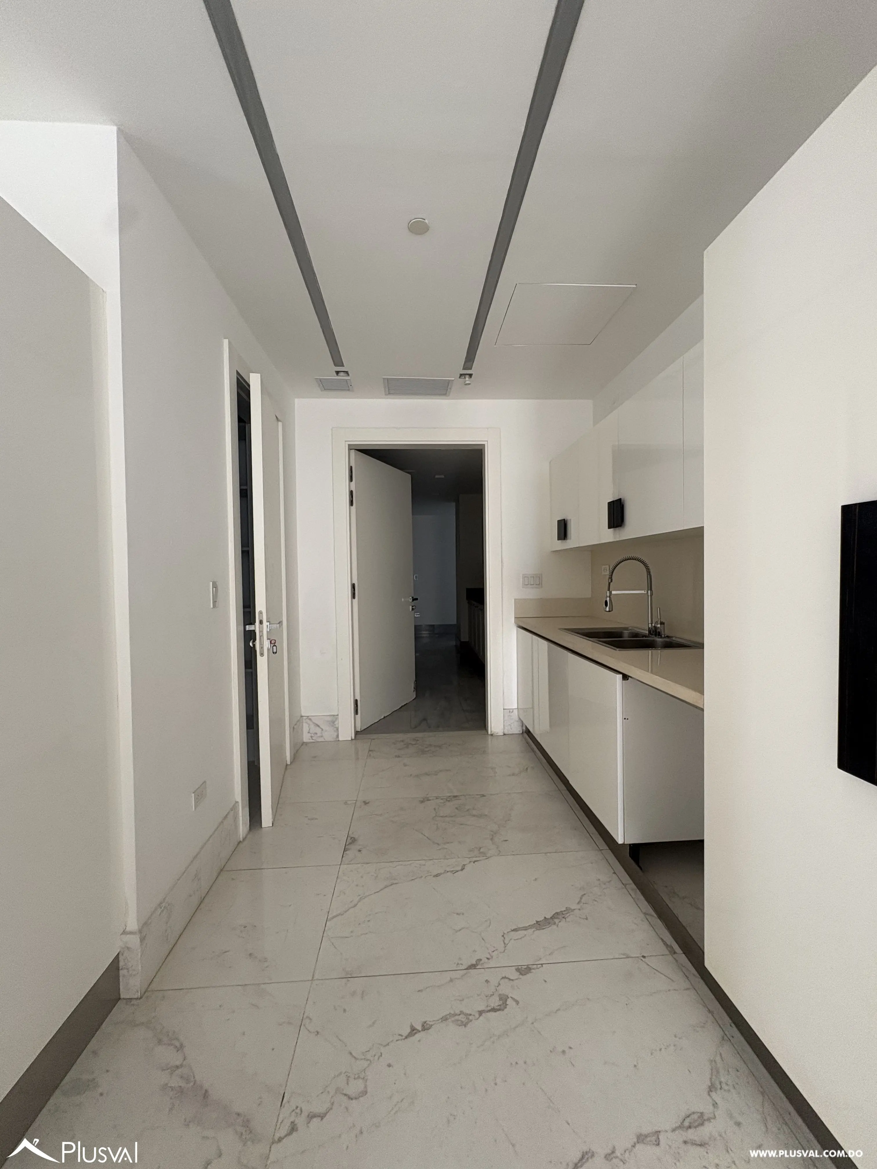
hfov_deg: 85.7
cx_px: 438
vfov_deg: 102.1
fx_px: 473
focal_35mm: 14
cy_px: 584
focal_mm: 2.22
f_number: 2.2
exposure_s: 1/99
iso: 160
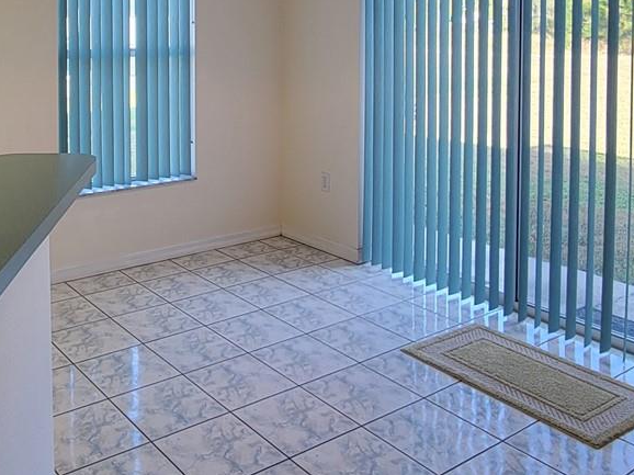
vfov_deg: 37.4
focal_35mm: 36
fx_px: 659
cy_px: 58
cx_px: 207
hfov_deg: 50.4
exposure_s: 1/60
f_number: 2.2
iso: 50
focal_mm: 2.2
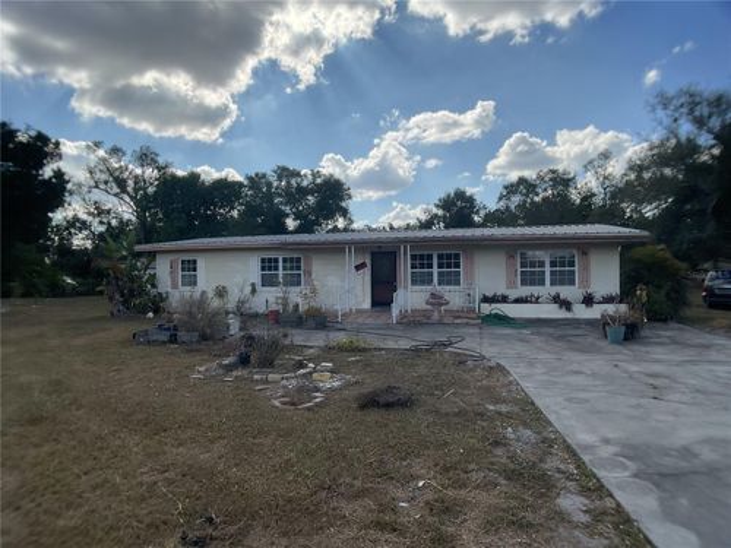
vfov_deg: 48.2
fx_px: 612
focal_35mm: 29
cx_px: 366
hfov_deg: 61.7
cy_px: 274
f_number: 1.8
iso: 16
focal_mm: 3
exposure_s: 1/2667
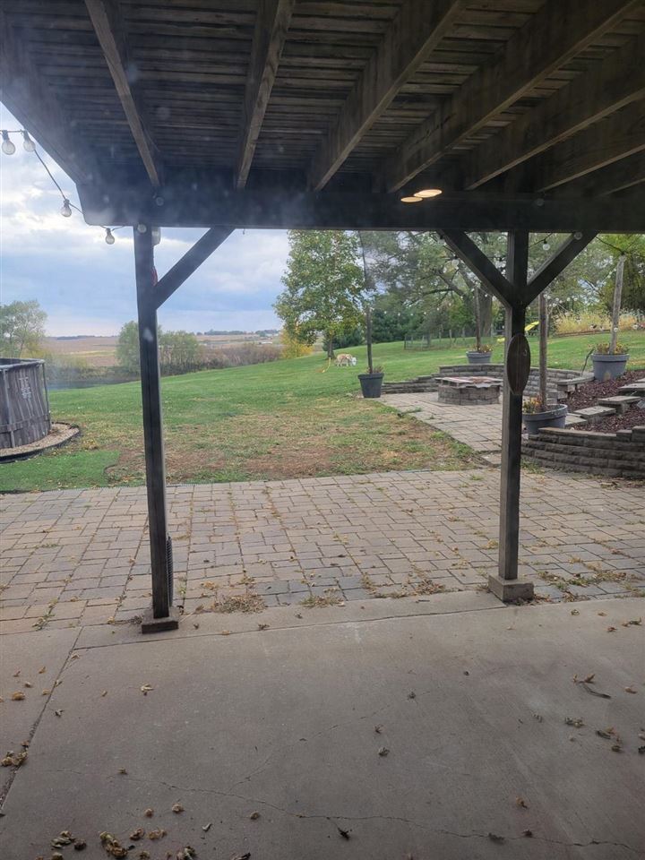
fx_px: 646
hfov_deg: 53.1
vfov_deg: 67.3
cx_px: 322
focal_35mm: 26
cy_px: 430
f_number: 1.8
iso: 40
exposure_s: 1/206
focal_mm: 5.4
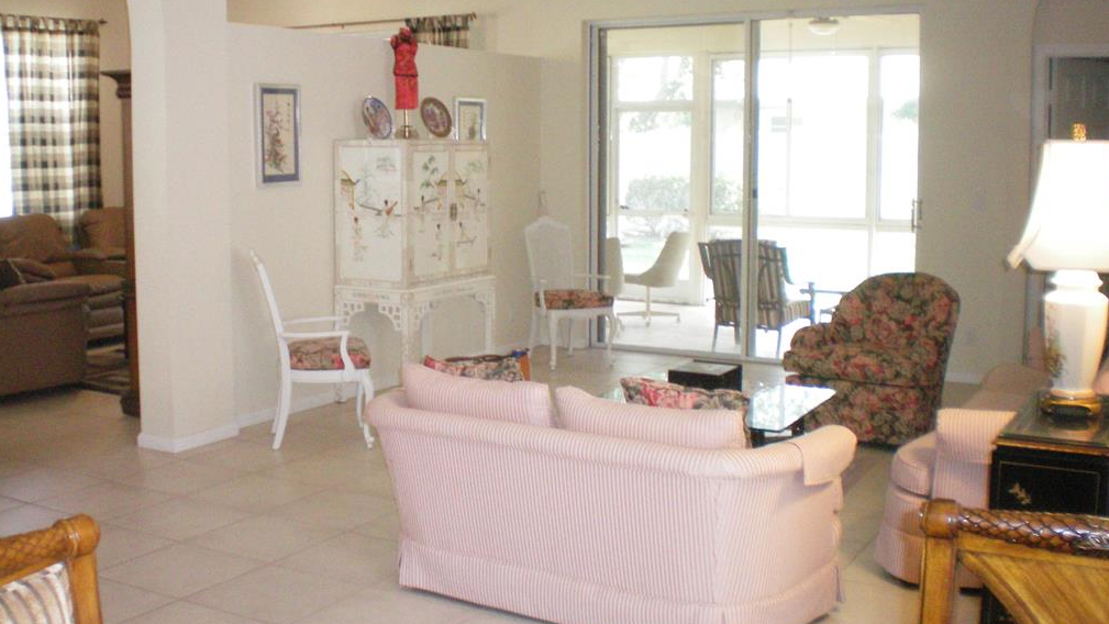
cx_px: 557
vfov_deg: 28.3
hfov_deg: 48.3
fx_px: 1235
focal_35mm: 42
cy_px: 267
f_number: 3.1
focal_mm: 6.3
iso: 400
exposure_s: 1/60
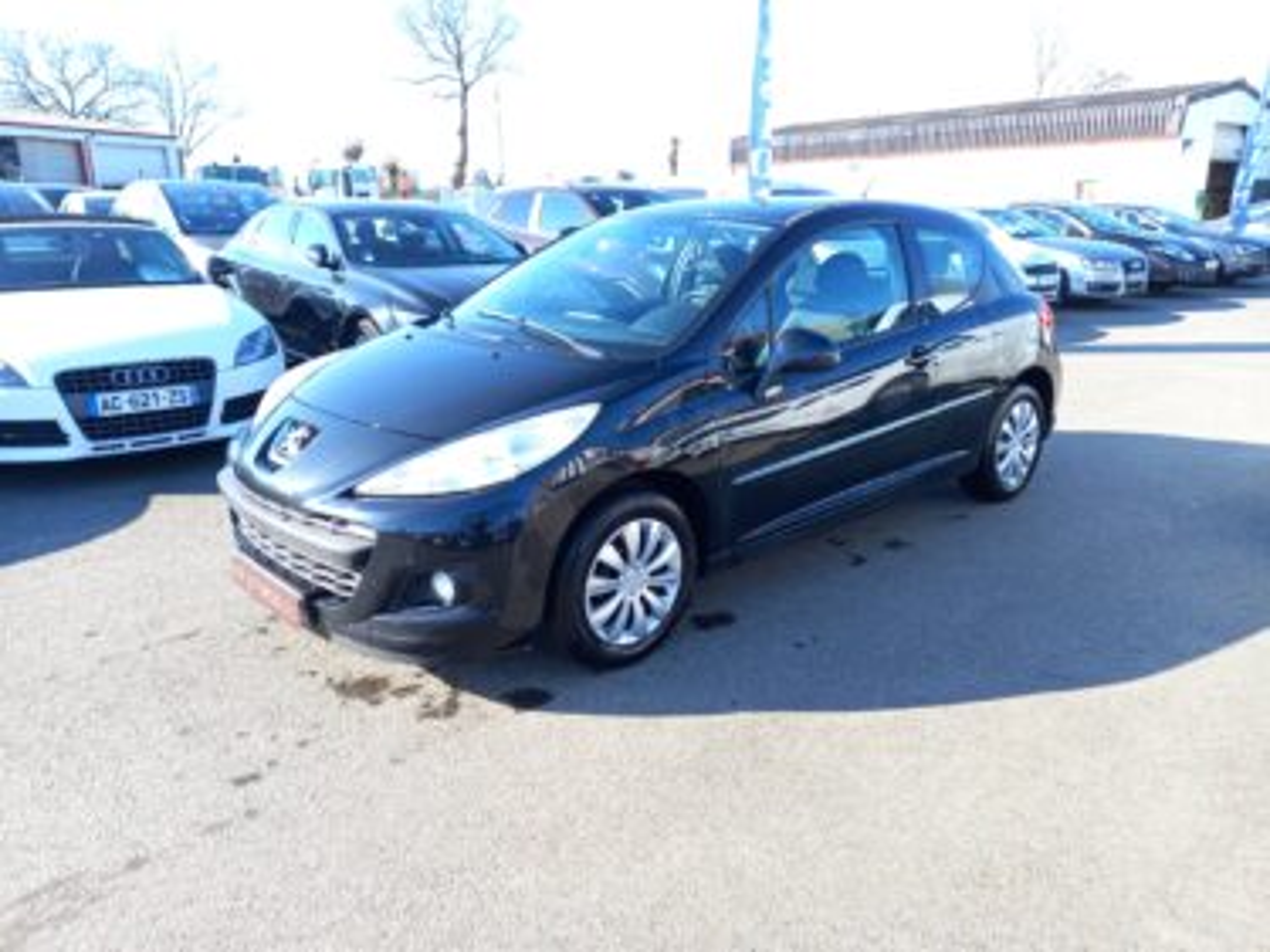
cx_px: 635
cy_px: 476
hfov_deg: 69.4
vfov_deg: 54.9
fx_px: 917
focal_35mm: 25
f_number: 2
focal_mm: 4.6
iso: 25
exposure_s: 1/122
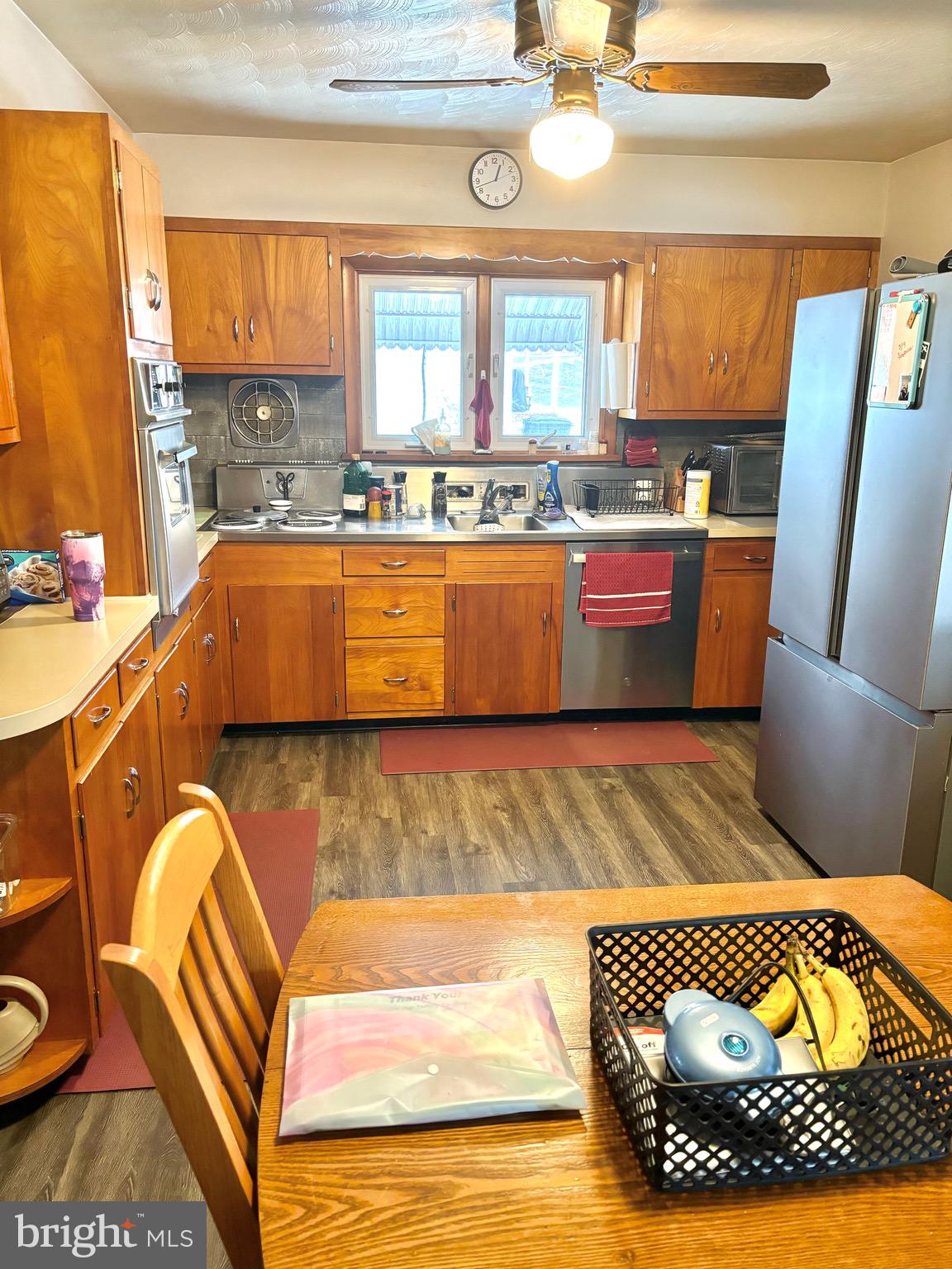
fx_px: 953
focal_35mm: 26
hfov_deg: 53.1
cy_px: 634
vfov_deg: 67.3
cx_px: 476
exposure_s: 1/60
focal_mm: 5.96
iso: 400
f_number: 1.6
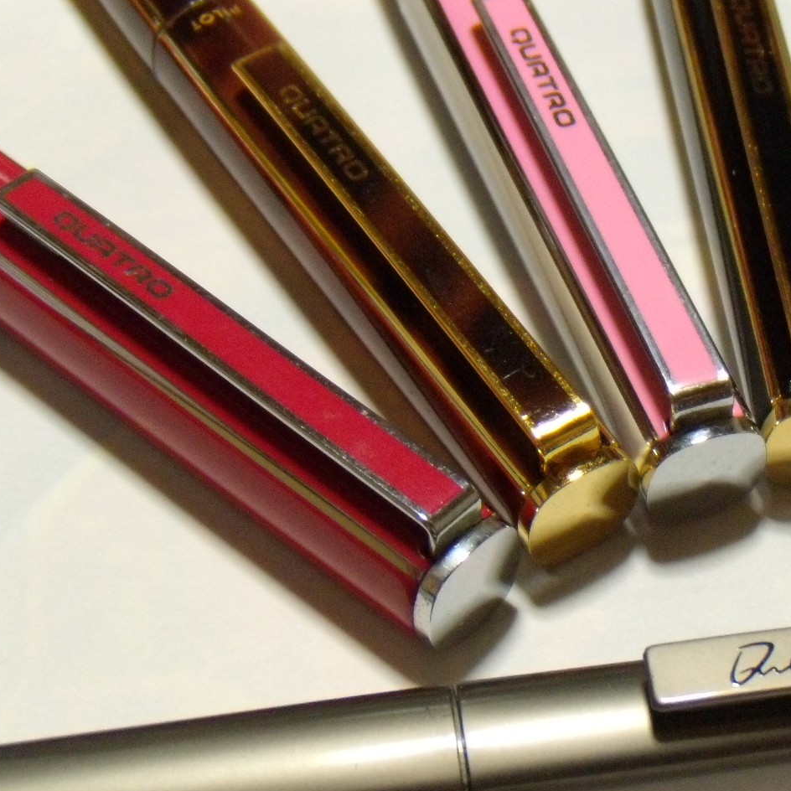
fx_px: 1784
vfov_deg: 24.7
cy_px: 602
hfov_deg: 24.1
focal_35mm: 69
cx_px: 752
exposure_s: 1/20
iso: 400
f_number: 3.6
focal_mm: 6.4
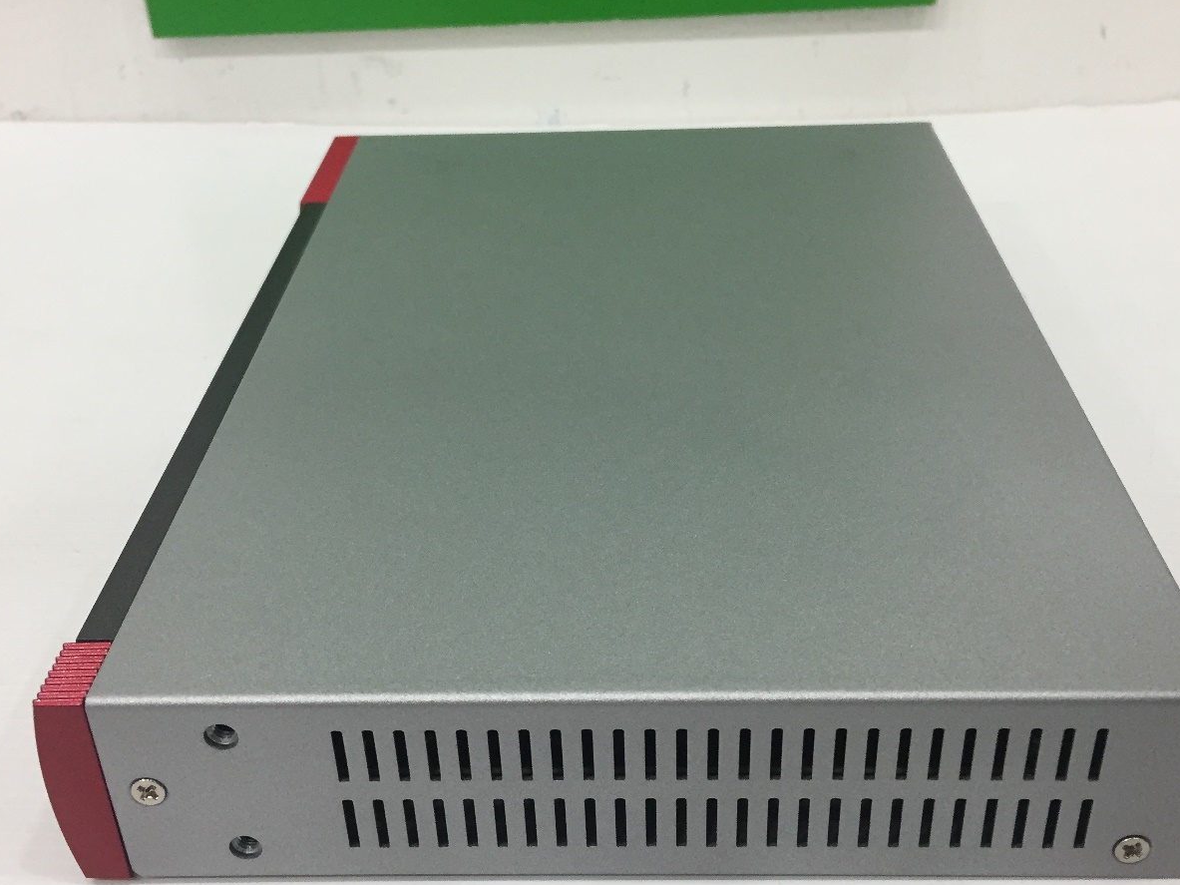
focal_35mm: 40
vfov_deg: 35.9
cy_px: 479
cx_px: 584
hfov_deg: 46.8
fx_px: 1363
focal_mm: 4.15
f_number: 2.2
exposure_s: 1/33
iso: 64
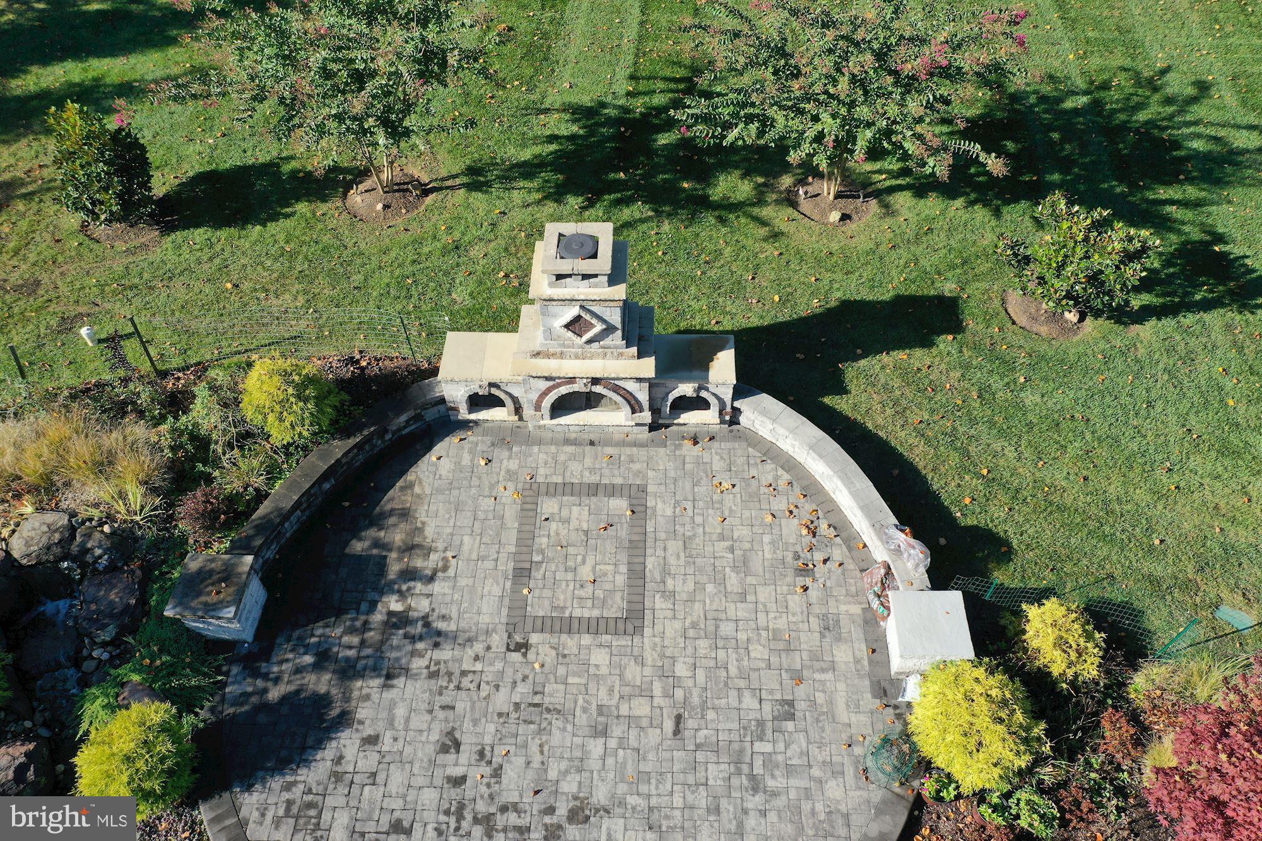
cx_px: 631
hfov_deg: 65.5
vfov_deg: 46.4
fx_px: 981
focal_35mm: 28
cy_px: 420
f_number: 5
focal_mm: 10.26
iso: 100
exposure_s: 1/320
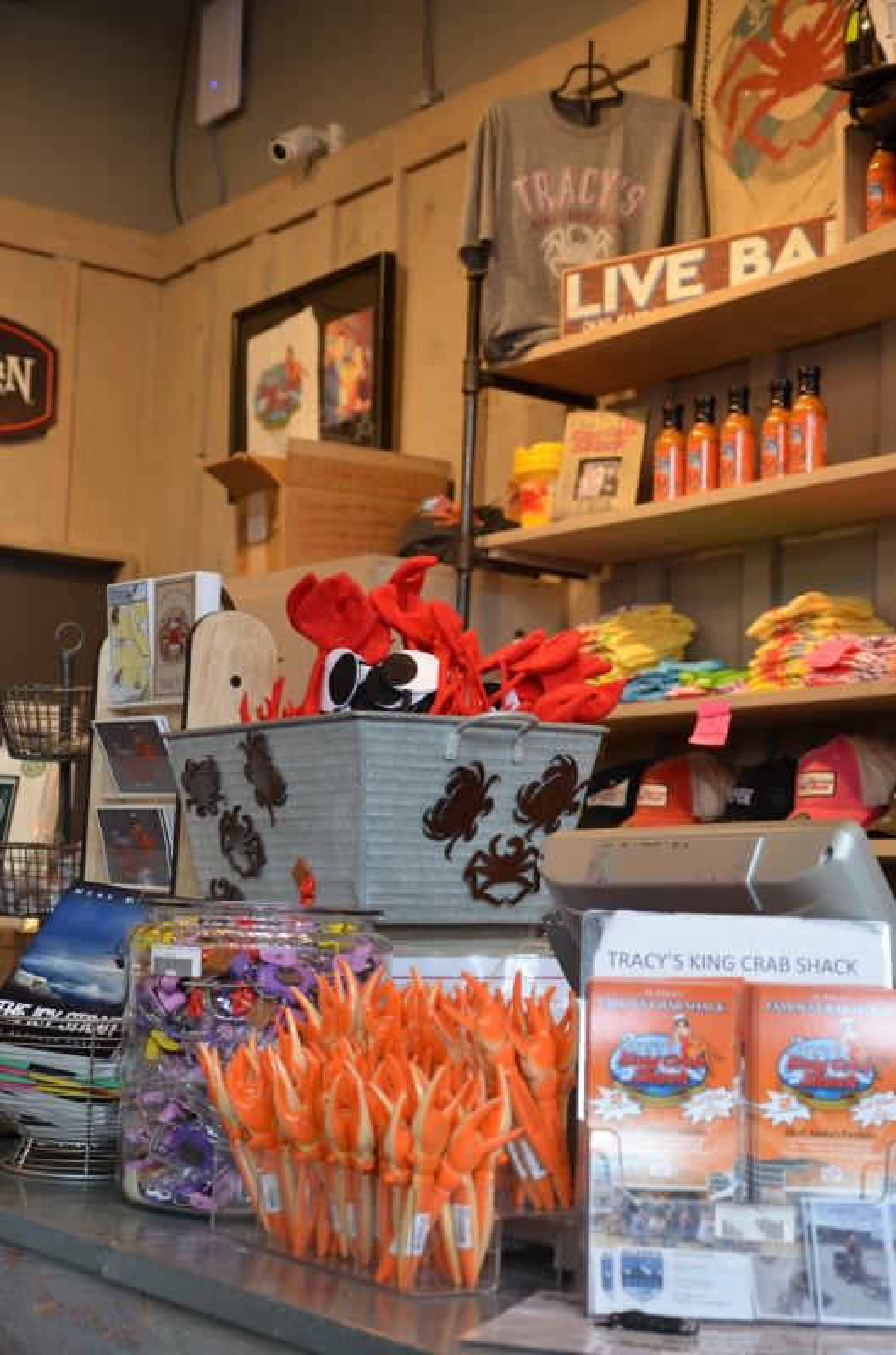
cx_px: 448
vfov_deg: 37.9
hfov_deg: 25.6
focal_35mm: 52
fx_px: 1971
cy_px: 678
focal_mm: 35
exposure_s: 1/60
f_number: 4.2
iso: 450
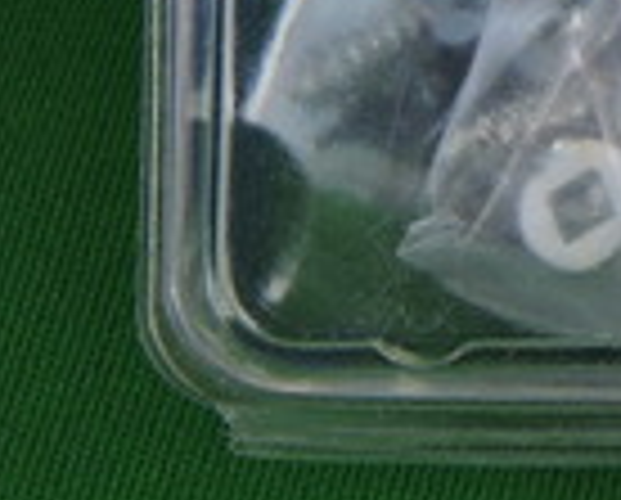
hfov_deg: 6.1
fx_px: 5525
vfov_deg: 5.0
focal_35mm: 300
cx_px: 1613
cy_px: -635
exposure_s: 1/50
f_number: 4
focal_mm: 9.9
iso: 100
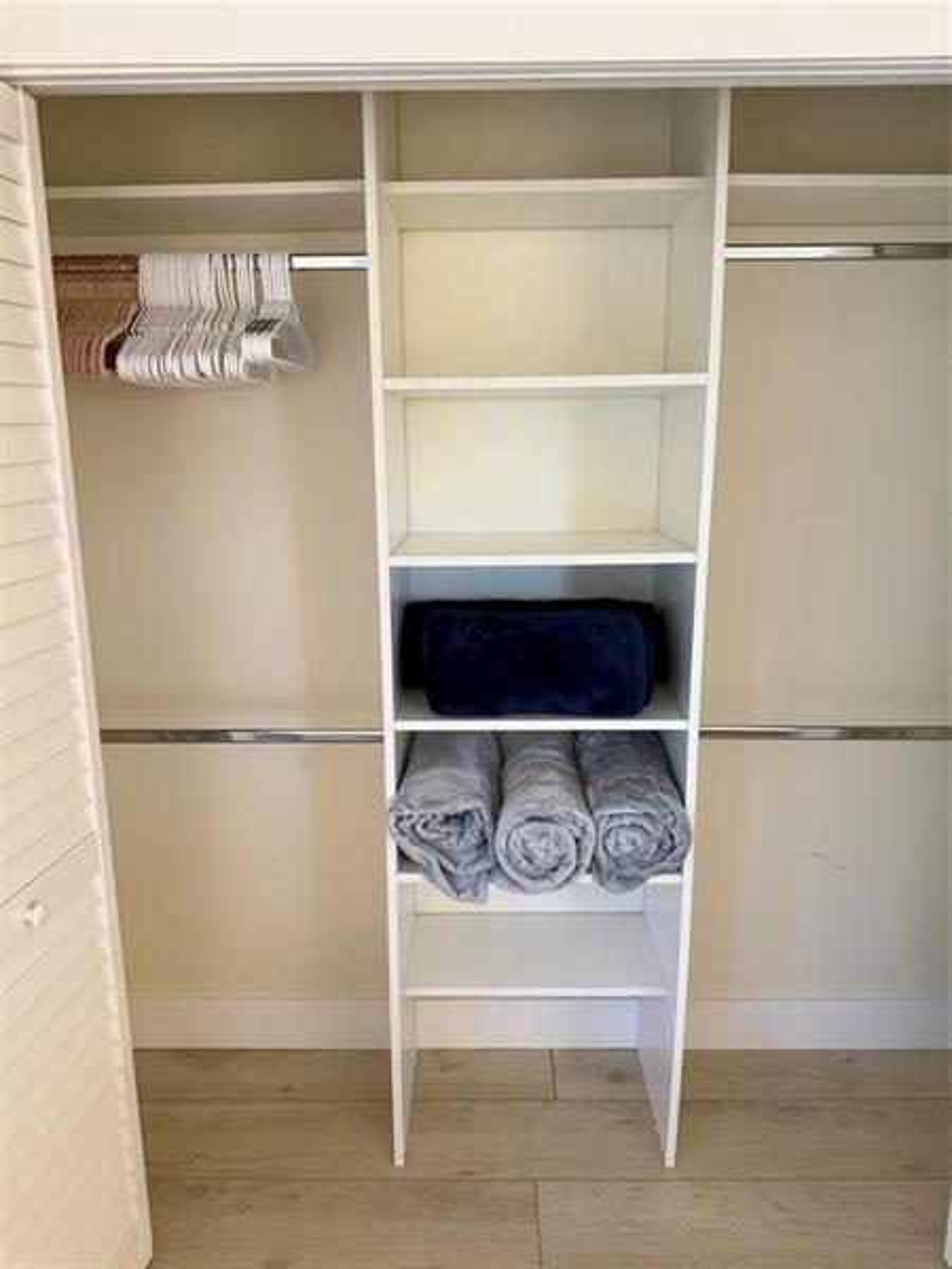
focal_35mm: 24
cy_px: 634
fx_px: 880
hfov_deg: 56.8
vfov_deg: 71.6
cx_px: 476
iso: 250
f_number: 1.78
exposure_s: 1/60
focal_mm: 6.76
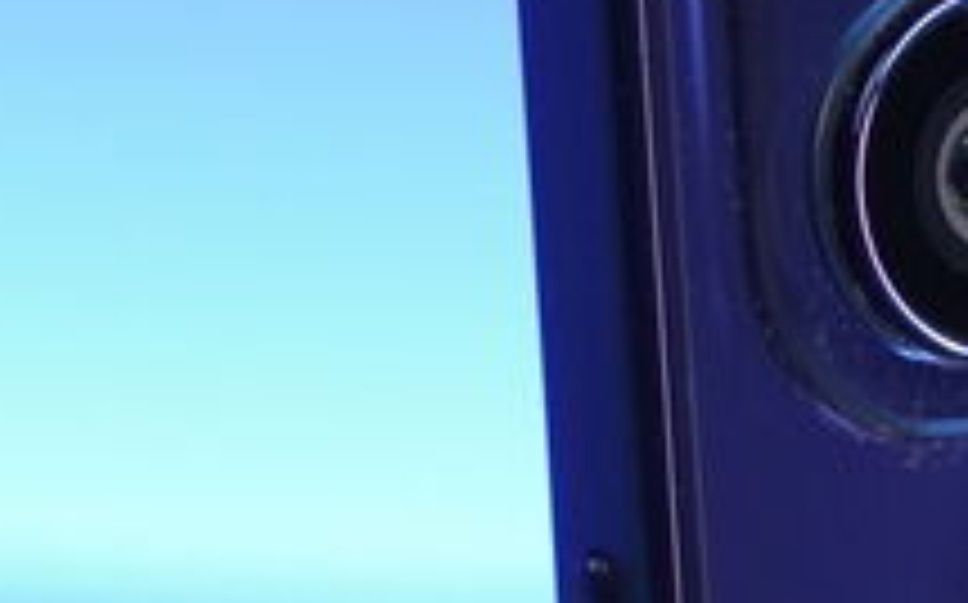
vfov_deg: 4.8
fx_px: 7249
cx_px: 1258
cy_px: 202
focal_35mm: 275
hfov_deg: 7.6
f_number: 6.3
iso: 800
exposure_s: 1/160
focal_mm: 70
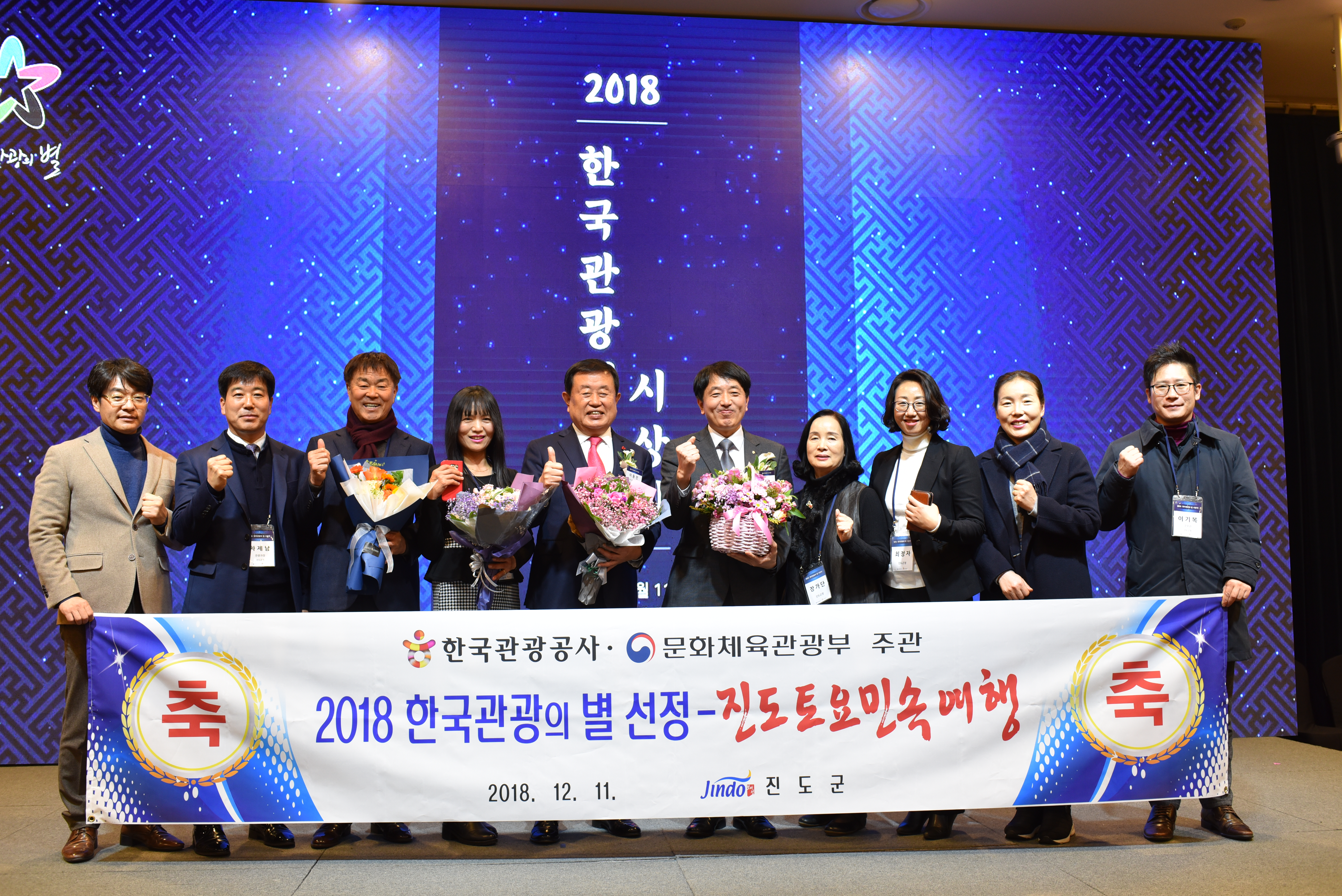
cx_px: 671
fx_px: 1305
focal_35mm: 35
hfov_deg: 54.4
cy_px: 448
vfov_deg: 37.9
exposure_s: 1/60
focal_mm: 35
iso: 640
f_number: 4
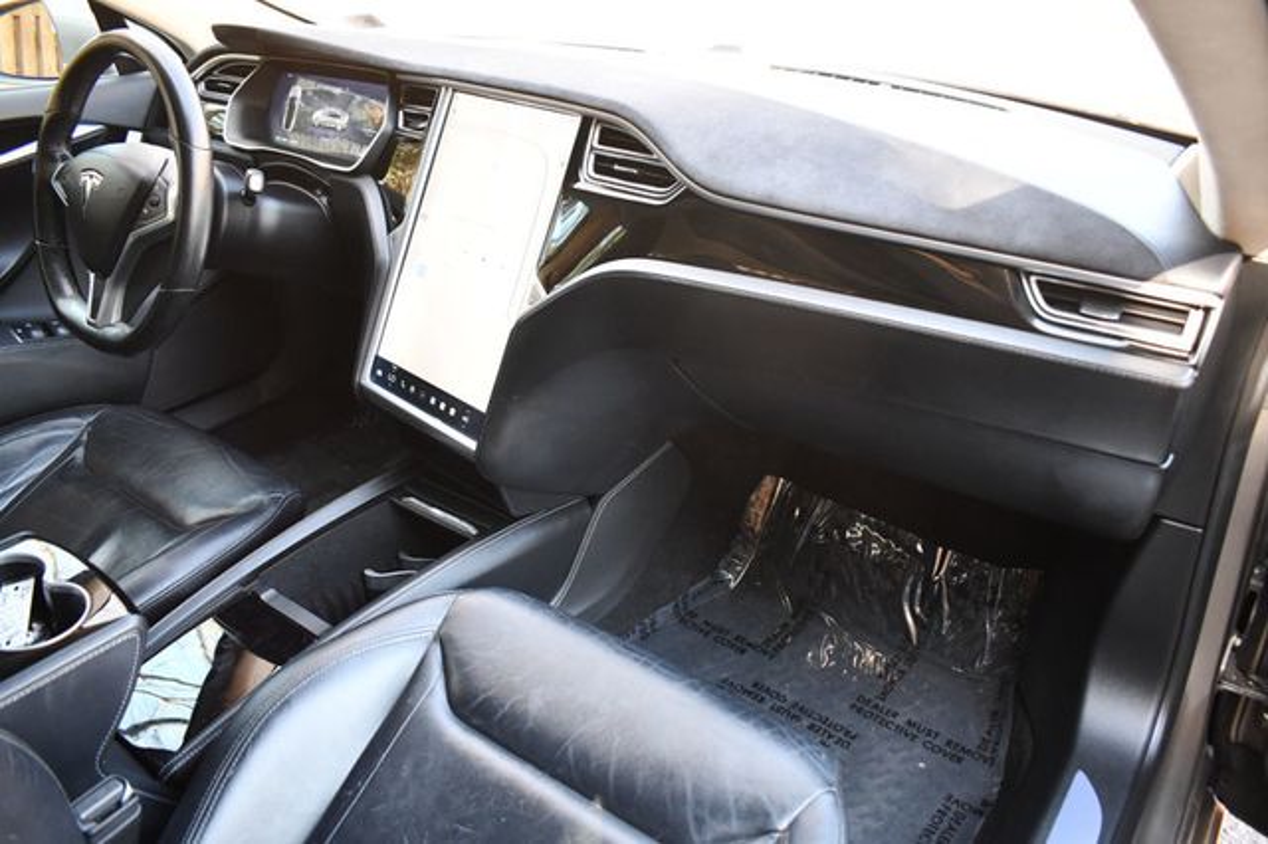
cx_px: 634
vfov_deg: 47.9
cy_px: 422
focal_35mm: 27
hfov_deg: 67.4
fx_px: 950
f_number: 3.5
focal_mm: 18
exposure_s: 1/125
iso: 1800
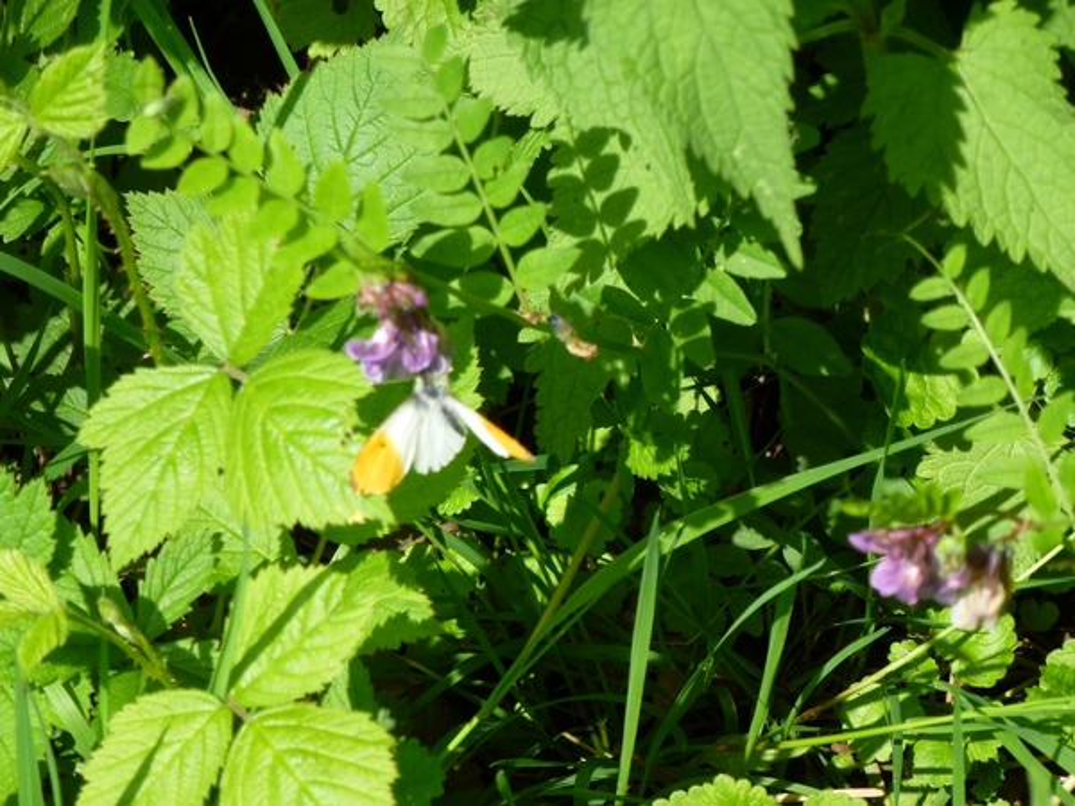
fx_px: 6118
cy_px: 403
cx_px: 538
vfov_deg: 7.5
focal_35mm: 197
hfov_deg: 10.0
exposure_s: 1/250
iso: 100
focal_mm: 35.2
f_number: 5.5
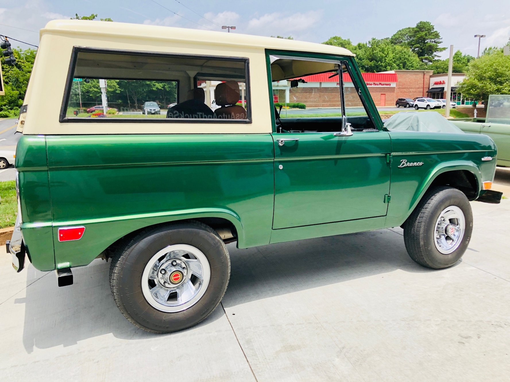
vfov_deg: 49.7
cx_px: 255
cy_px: 191
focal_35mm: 28
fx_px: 413
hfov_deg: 63.4
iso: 20
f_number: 1.8
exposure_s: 1/1389
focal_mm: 4
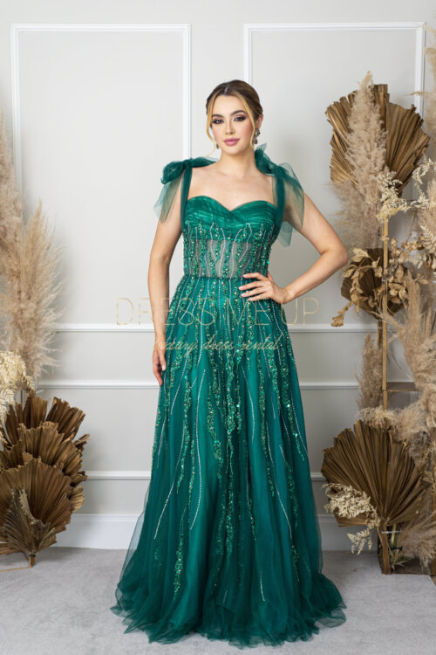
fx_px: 908
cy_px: 328
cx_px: 218
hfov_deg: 27.0
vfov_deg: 39.6
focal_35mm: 50
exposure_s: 1/80
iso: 100
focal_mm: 50
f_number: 5
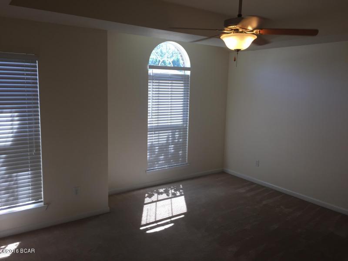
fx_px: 292
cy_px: 130
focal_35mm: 29
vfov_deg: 48.2
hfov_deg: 61.7
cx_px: 174
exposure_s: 1/120
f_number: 2.2
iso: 40
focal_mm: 4.15
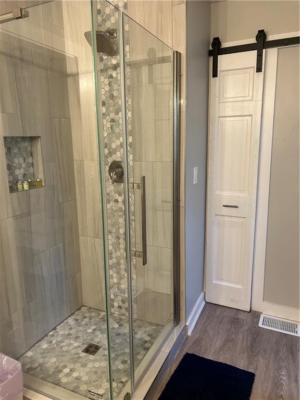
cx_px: 150
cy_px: 200
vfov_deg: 67.3
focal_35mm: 26
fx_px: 300
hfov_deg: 53.1
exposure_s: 1/60
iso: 200
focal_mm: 5.7
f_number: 1.5
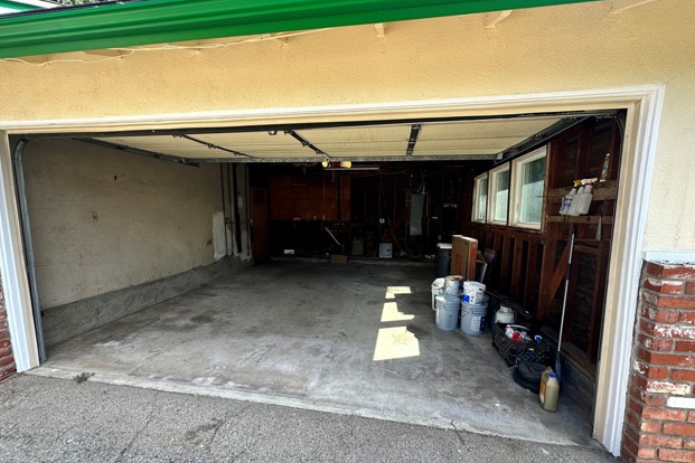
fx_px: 290
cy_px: 248
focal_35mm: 15
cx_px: 349
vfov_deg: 77.2
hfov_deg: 100.4
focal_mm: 2.22
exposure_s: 1/161
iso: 40
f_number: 2.2
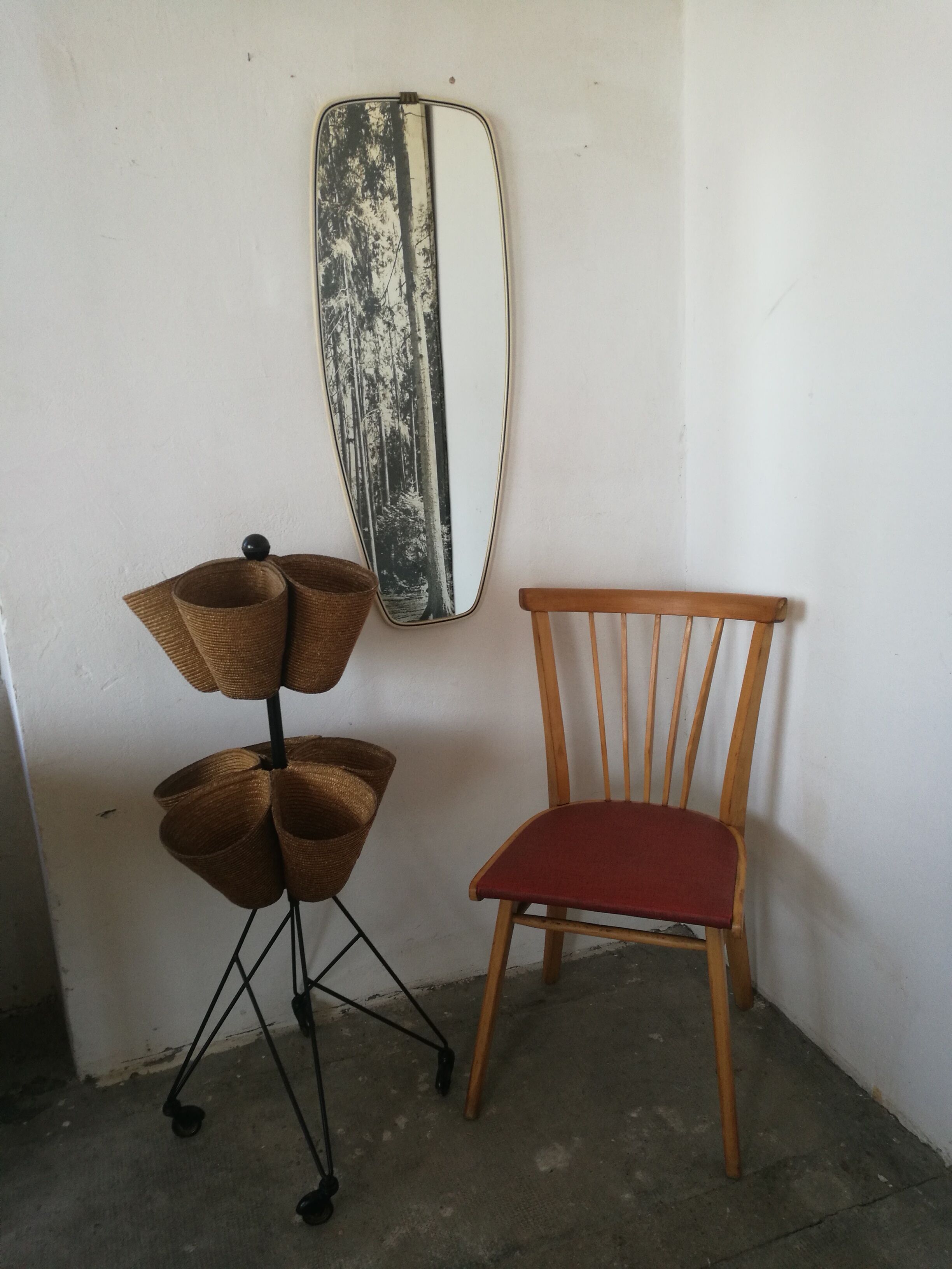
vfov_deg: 65.3
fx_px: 990
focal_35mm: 27
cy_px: 634
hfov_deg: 51.4
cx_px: 476
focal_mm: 4.5
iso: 100
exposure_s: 1/100
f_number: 2.2
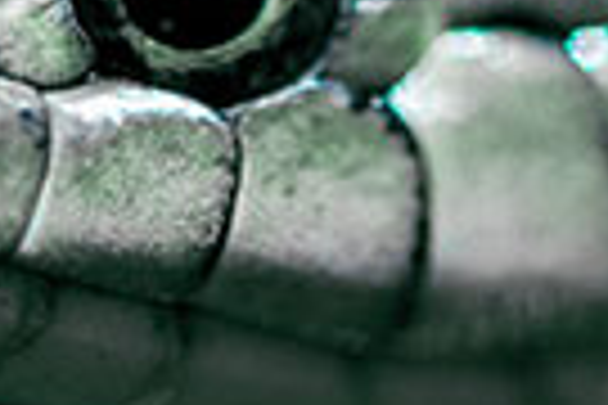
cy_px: 353
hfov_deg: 2.6
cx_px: 270
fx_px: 13172
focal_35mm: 780
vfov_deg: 1.8
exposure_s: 1/2500
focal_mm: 210
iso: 720
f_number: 8.5
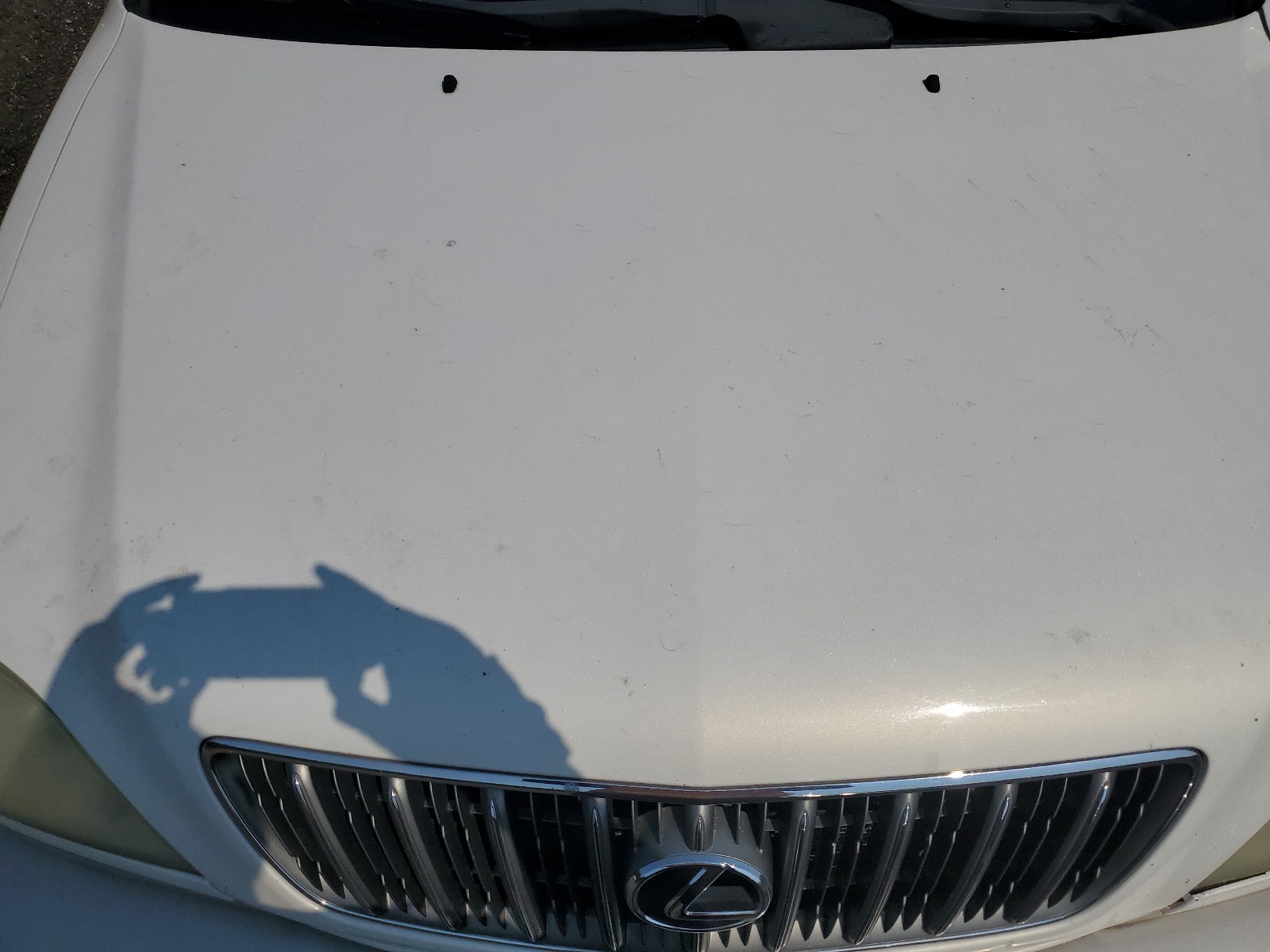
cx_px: 635
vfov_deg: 53.1
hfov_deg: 67.3
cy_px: 476
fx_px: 954
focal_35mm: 26
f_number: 1.5
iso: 52
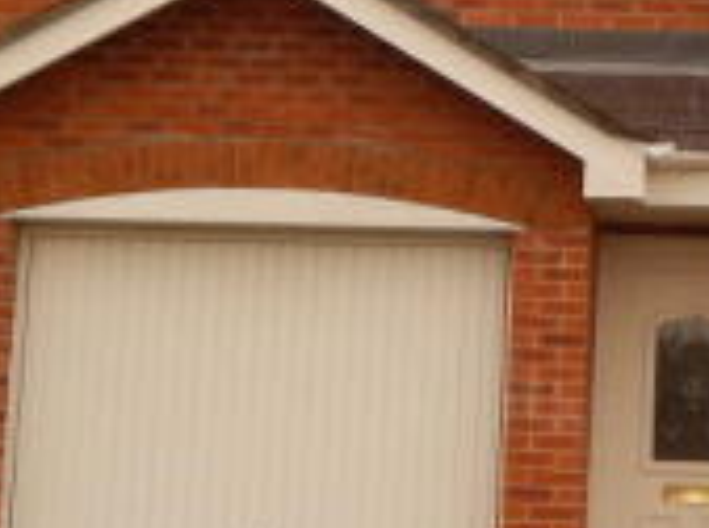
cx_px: 770
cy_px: 57
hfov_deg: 15.9
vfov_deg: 12.1
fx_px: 2473
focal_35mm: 121
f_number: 3.3
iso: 125
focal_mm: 6.1
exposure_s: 1/400
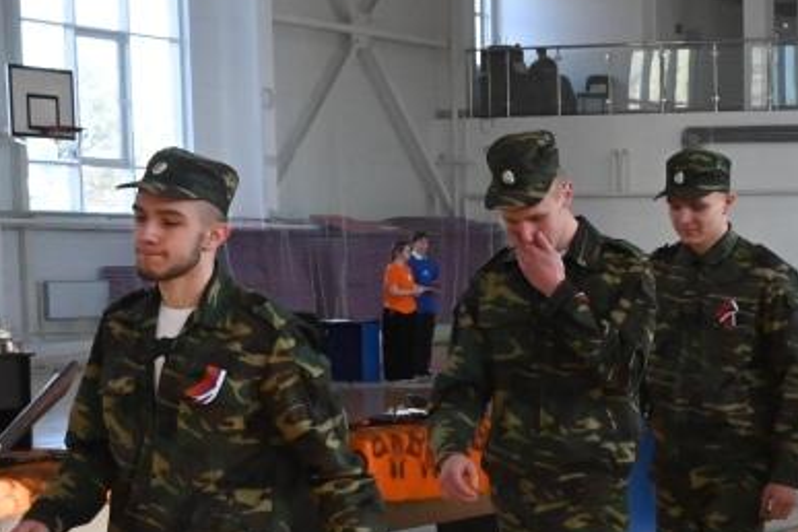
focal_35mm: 98
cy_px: 506
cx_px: 903
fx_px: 2172
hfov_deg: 19.8
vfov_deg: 13.8
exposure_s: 1/400
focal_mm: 25
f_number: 10
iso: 3200
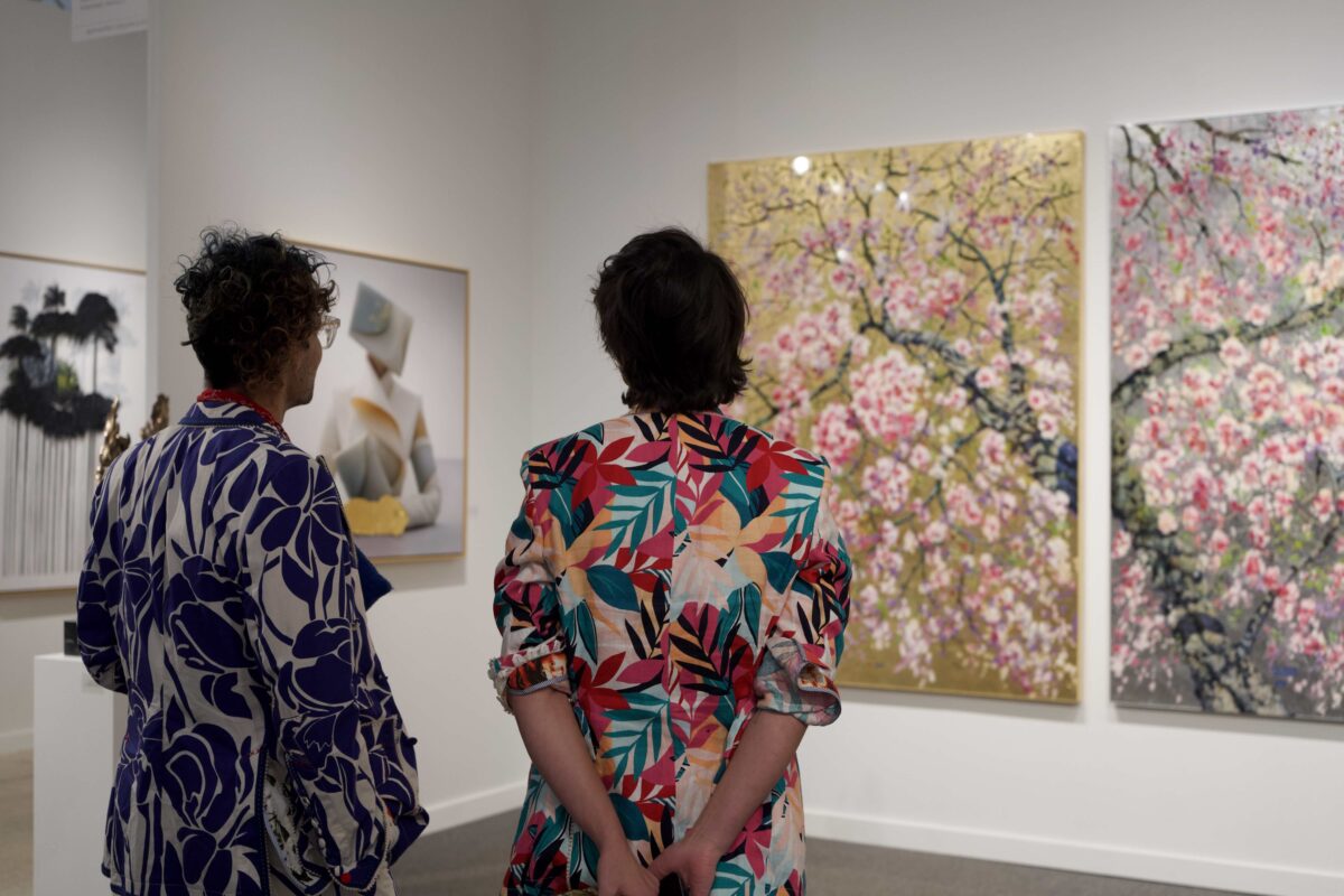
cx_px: 672
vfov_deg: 27.5
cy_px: 448
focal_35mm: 49
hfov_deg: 40.3
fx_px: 1829
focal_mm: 49
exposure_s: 1/160
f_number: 4
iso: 1000
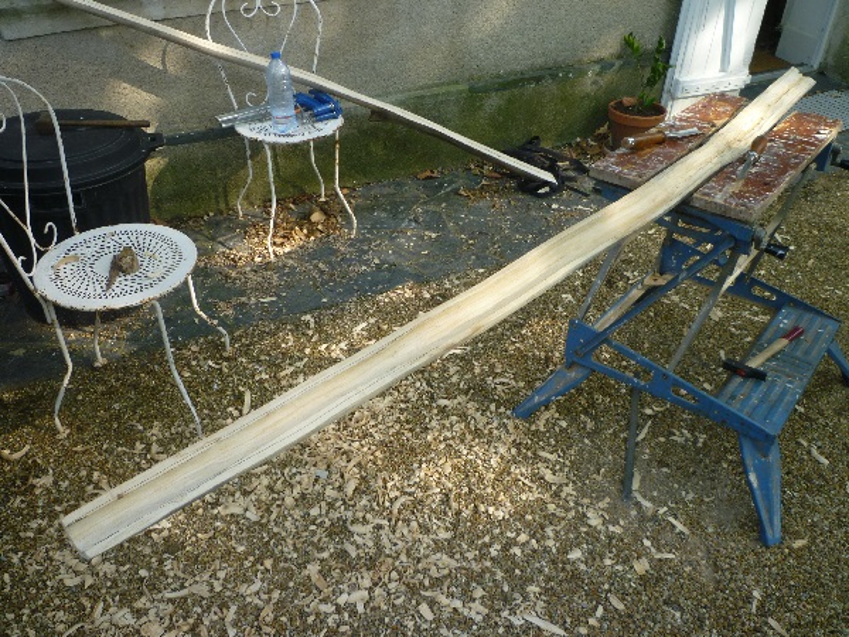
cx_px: 424
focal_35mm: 29
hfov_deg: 61.7
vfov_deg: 48.2
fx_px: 711
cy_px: 318
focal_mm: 5.2
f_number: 3.3
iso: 80
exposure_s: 1/160
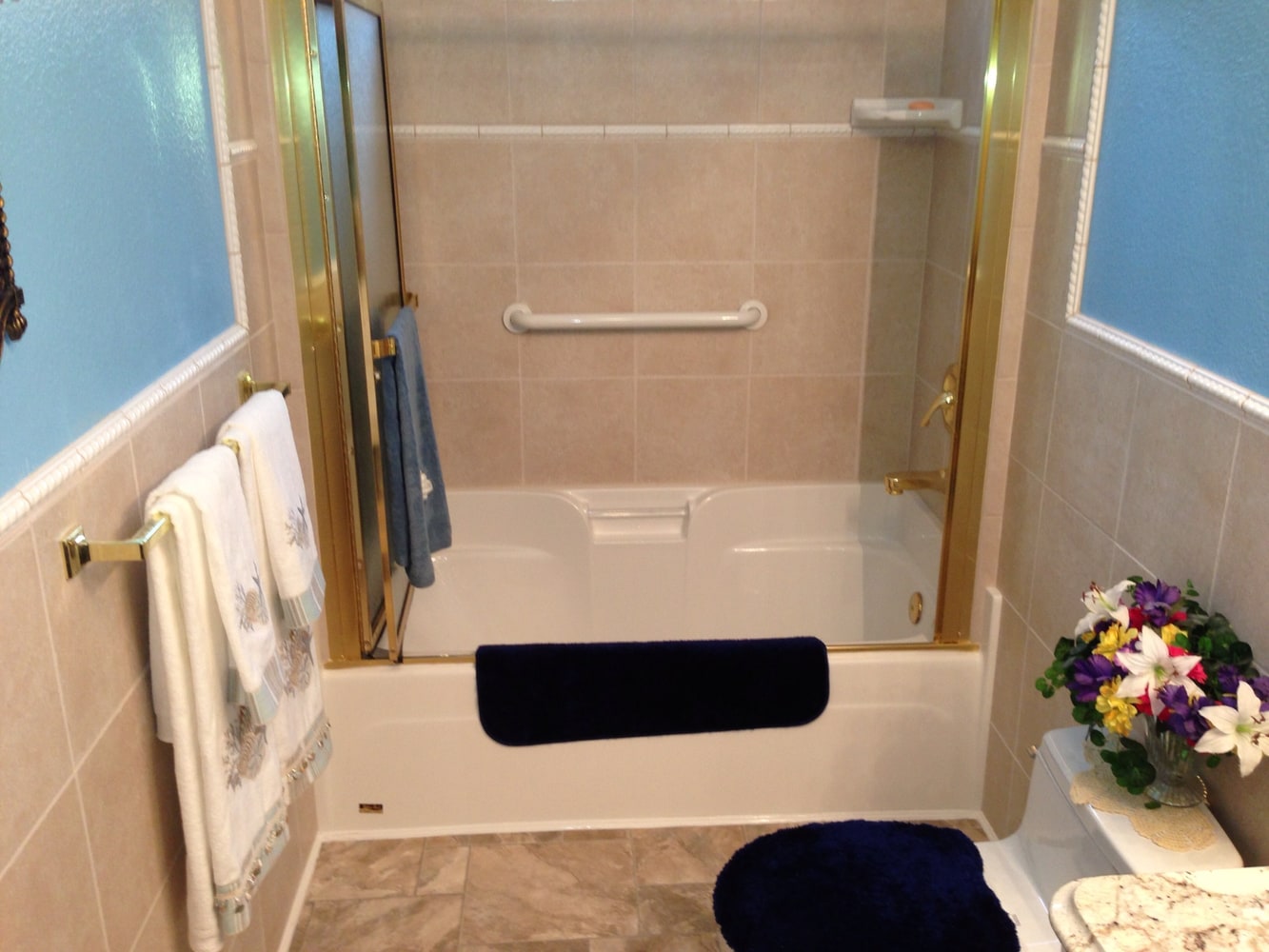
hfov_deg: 55.3
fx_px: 1210
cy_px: 476
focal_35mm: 33
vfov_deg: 43.0
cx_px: 634
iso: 80
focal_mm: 4.13
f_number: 2.4
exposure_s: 1/20
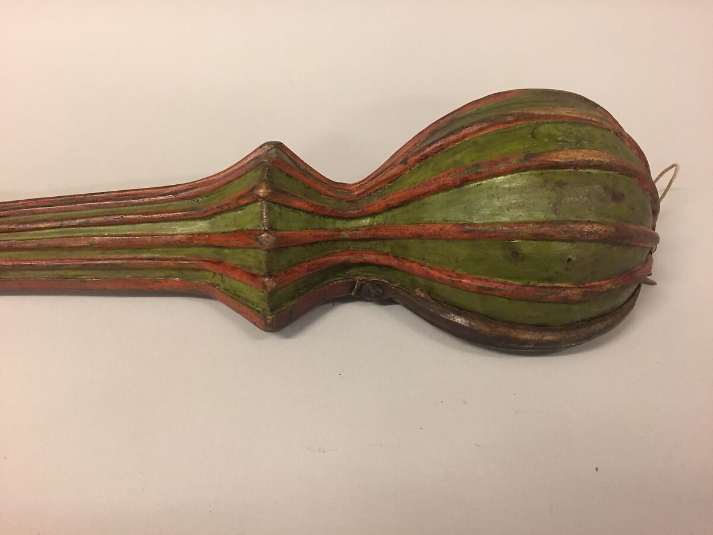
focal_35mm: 29
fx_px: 597
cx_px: 356
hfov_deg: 61.7
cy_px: 268
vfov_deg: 48.2
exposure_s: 1/30
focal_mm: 4.15
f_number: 2.2
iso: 160
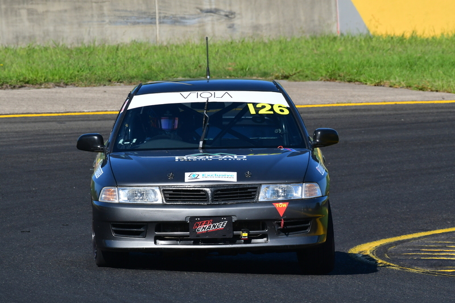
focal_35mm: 630
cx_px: 228
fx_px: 7960
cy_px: 152
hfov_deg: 3.3
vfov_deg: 2.2
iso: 500
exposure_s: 1/640
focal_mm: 420
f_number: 13
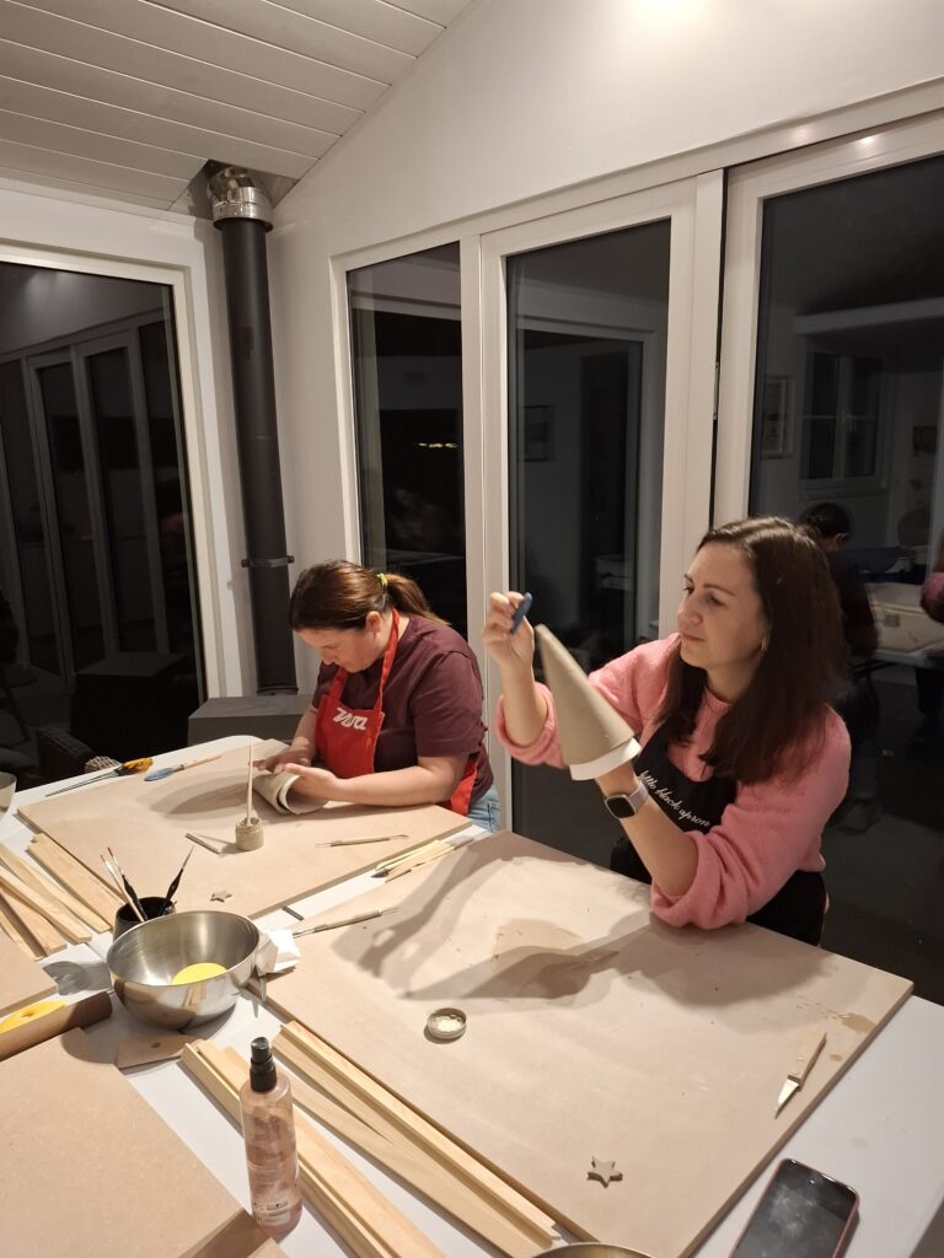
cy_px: 629
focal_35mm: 23
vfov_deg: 73.9
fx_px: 836
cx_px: 472
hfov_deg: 58.9
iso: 320
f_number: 1.8
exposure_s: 1/33
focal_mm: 5.54
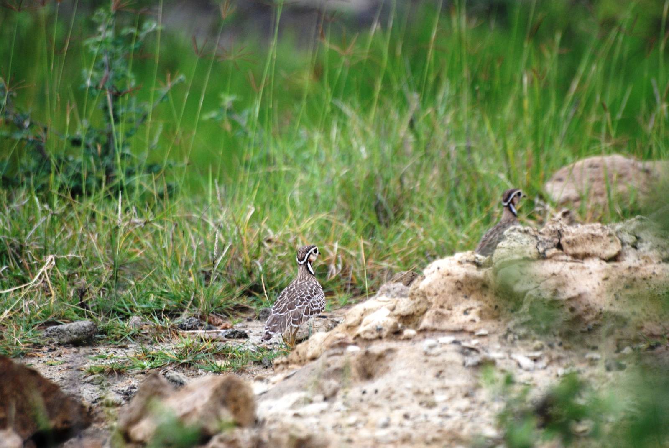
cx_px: 334
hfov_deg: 4.6
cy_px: 224
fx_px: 8372
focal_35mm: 450
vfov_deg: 3.1
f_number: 5.6
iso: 400
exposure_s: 1/200
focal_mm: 300
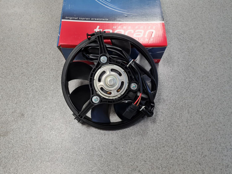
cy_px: 87
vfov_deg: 53.1
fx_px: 174
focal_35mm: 26
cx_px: 116
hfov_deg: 67.3
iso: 160
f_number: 1.8
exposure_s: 1/100
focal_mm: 5.4
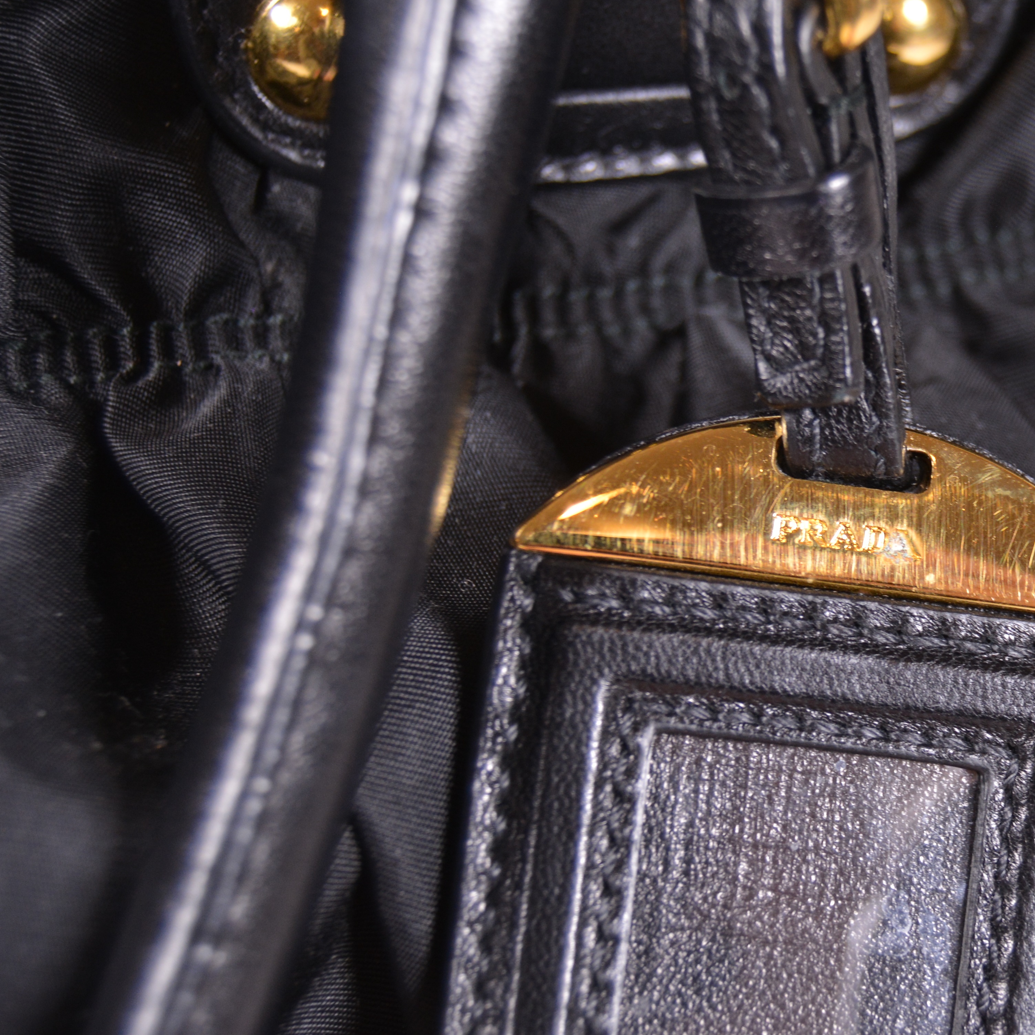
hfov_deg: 21.4
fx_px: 2667
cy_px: 486
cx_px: 950
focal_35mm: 79
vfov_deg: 22.0
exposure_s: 1/80
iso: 400
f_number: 4.2
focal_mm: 31
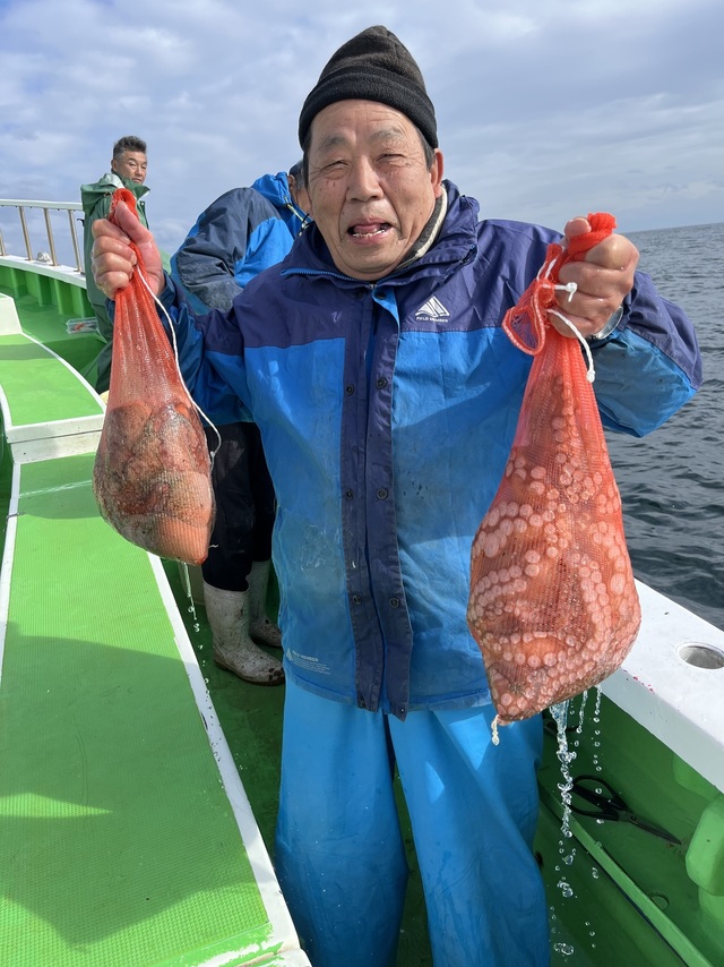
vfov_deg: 67.3
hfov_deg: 53.0
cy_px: 484
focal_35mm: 26
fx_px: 725
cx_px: 362
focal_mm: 5.1
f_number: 1.6
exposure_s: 1/2222
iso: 50
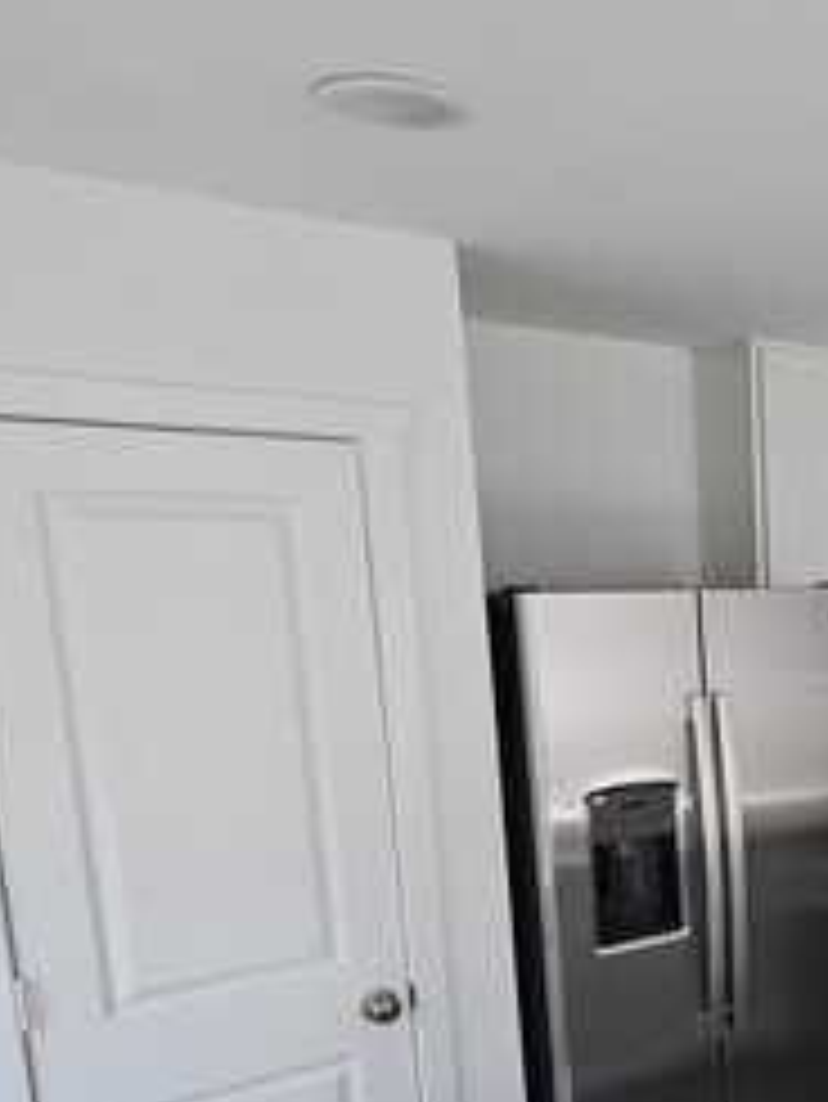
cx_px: 986
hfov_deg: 34.0
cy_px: 778
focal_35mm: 34
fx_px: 1083
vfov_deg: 52.3
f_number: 2.2
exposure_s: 1/120
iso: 100
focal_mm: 2.2
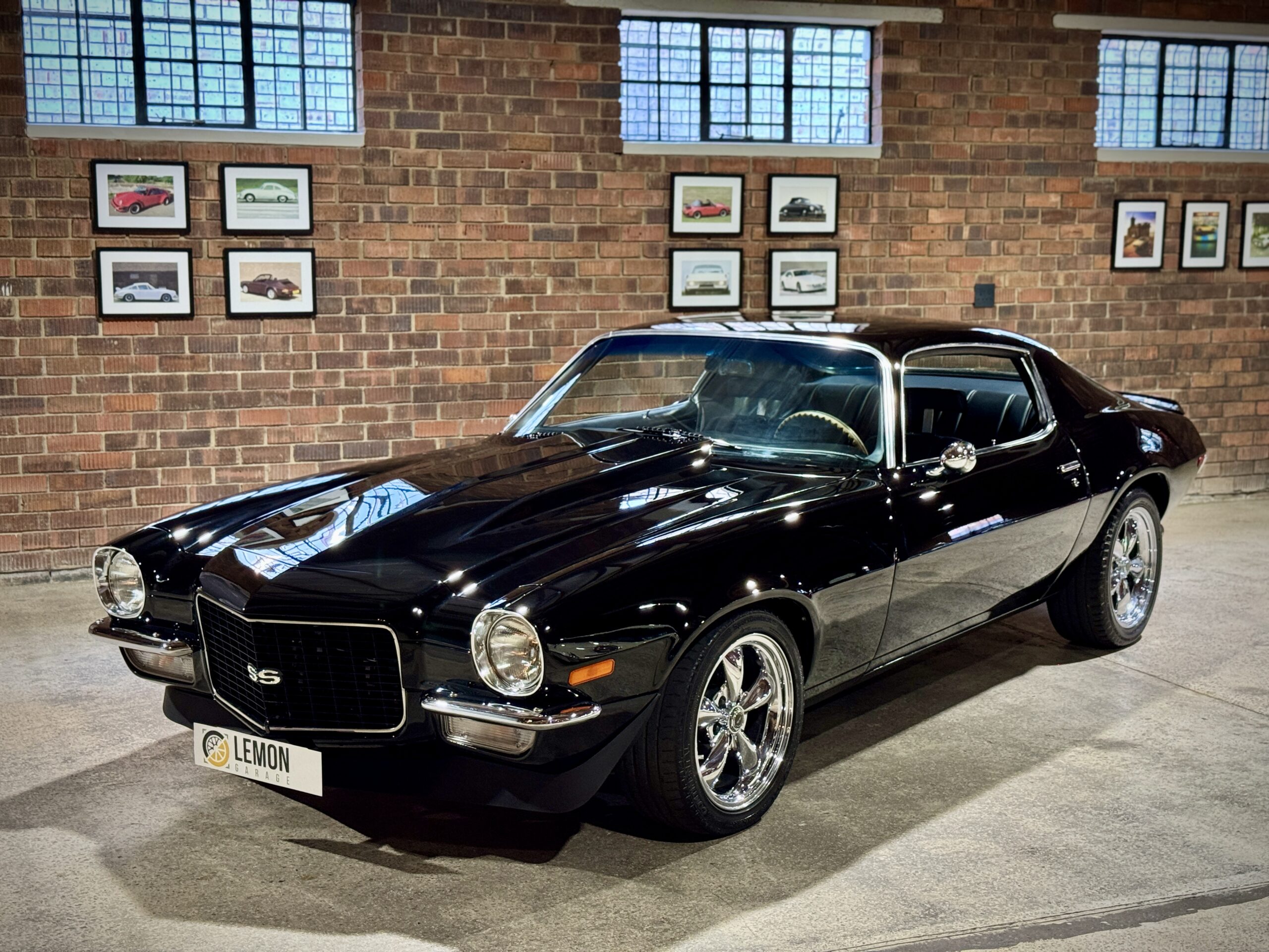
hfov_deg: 39.7
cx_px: 634
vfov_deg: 30.3
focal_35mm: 48
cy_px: 476
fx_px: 1760
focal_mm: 6.76
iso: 400
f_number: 1.78
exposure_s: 1/33
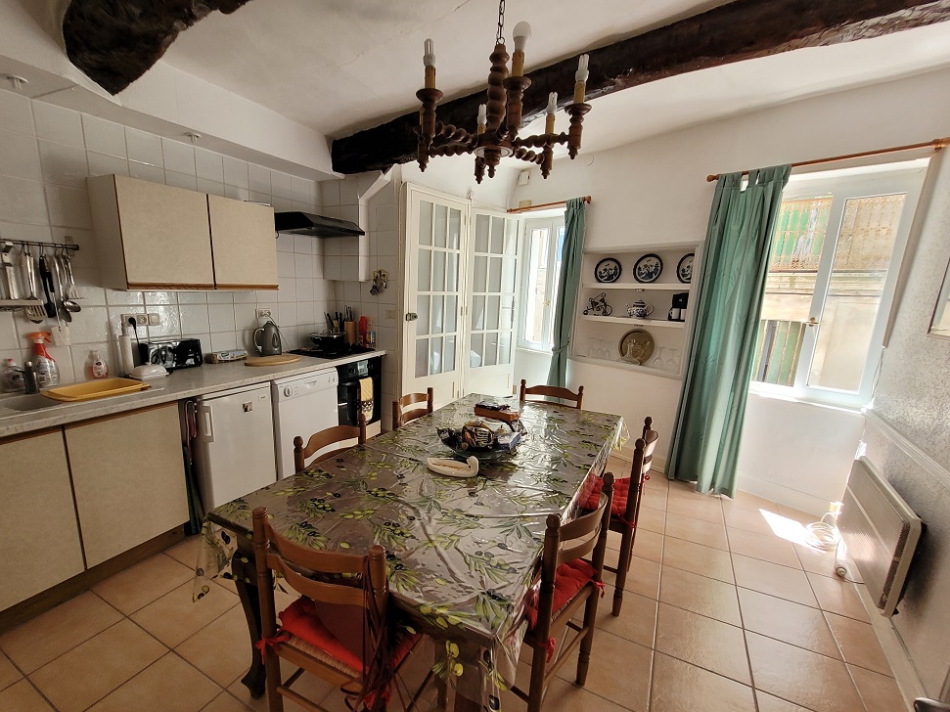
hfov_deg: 98.0
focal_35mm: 15
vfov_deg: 81.7
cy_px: 377
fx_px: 412
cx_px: 437
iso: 64
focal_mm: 1.74
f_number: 2.2
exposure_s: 1/50
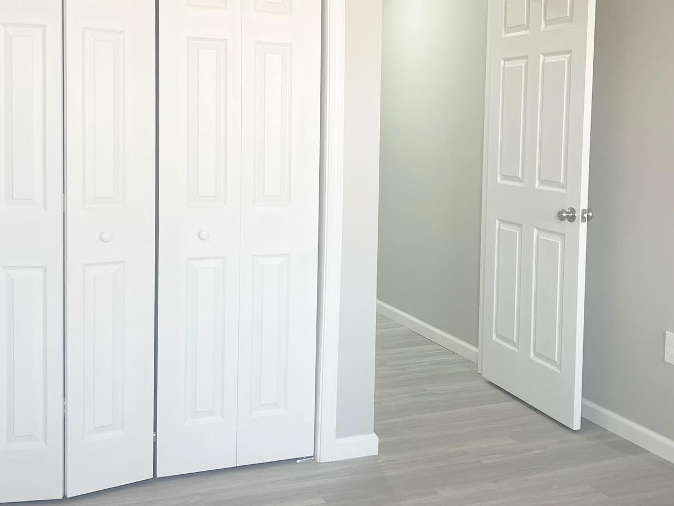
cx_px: 387
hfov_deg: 42.8
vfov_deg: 32.7
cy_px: 181
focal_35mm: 44
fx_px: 857
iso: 125
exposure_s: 1/121
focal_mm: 5.7
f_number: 1.5
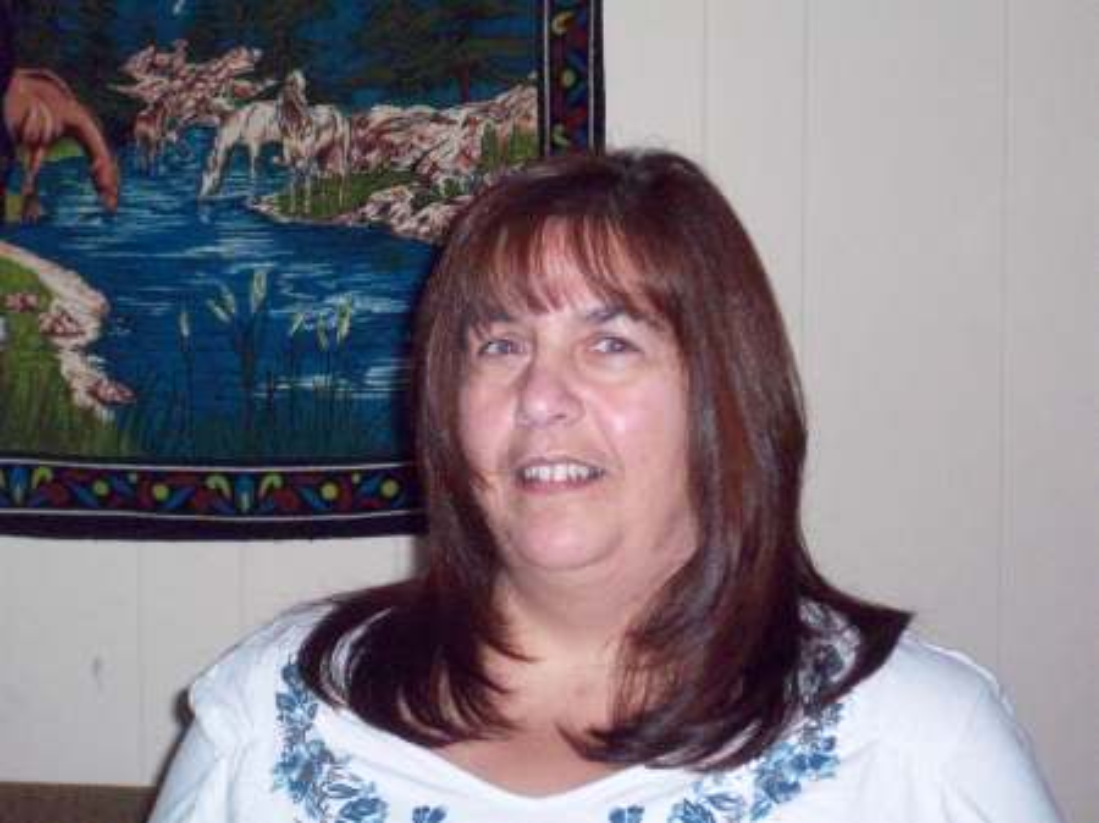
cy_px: 412
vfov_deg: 13.3
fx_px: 3522
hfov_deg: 17.7
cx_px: 550
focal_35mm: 111
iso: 400
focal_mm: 18.6
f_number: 5.2
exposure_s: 1/90.2
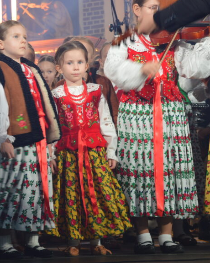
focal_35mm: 138
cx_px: -16
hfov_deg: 11.1
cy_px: 136
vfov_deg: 14.0
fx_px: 1071
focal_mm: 55
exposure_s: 1/30
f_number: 5.6
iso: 400
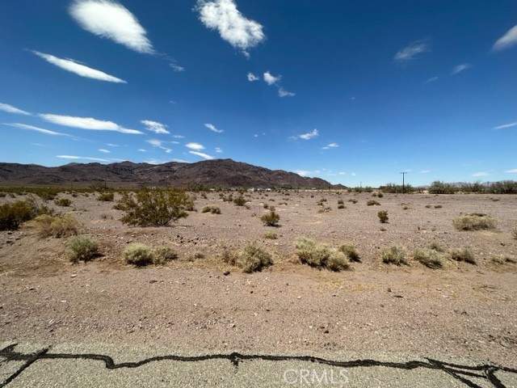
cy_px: 194
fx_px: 209
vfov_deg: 85.7
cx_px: 258
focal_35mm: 14
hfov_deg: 102.1
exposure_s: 1/2817
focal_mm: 2.22
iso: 50
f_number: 2.2
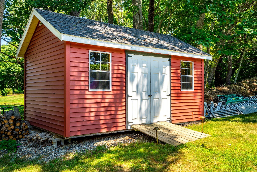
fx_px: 250
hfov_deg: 54.4
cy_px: 86
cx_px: 128
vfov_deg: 37.8
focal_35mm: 35
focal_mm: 35
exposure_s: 1/125
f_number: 9
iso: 50
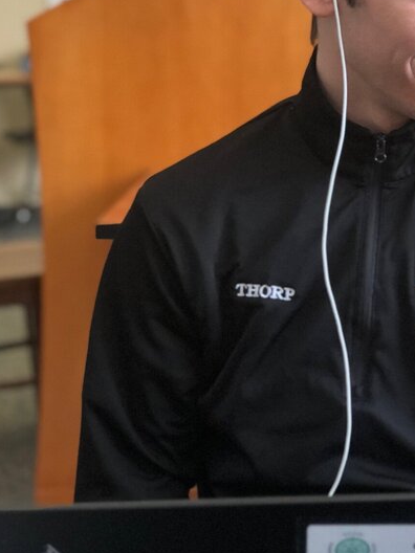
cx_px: 359
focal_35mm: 100
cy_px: 88
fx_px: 1598
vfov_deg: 19.4
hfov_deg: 14.7
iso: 125
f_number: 2.8
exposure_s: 1/55
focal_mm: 6.6
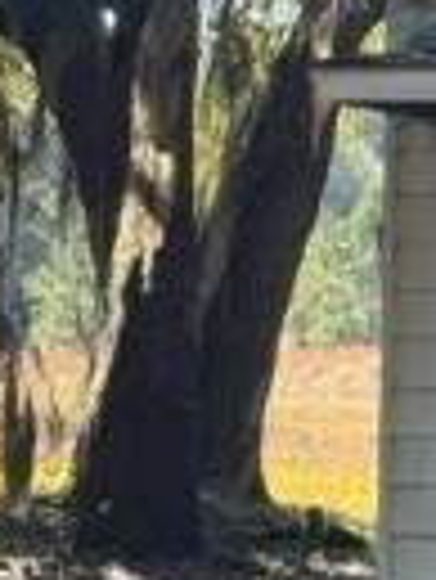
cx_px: 256
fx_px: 4778
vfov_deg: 6.8
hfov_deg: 5.2
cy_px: -441
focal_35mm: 285
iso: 64
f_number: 1.78
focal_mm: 6.76
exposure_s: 1/488
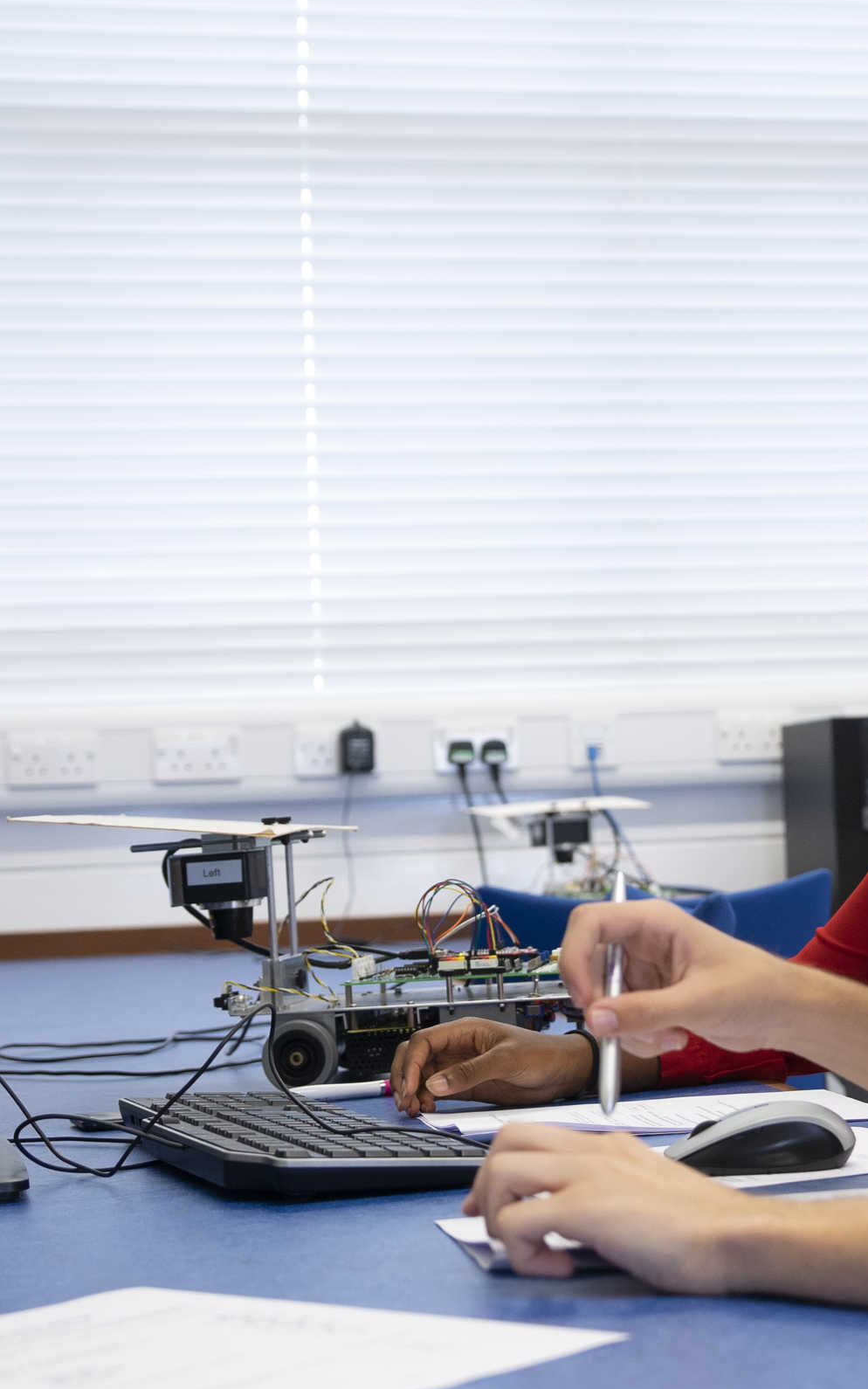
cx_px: 727
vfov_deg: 25.8
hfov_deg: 16.2
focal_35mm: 80
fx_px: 3027
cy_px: 693
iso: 400
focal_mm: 35
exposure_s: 1/100
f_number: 3.5
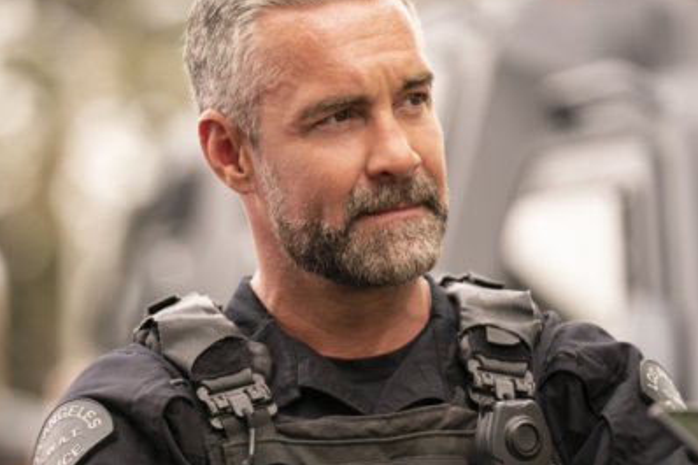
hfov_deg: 7.5
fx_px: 5291
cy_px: 300
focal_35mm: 273
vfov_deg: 5.0
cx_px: 288
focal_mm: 156
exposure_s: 1/200
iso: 100
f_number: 2.8
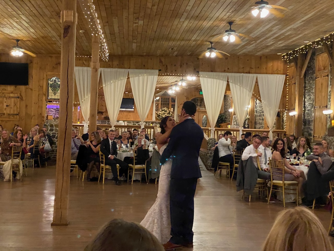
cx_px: 167
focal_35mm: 52
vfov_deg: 28.0
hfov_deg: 36.8
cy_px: 126
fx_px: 502
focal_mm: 6
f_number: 2
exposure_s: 1/30
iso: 1000
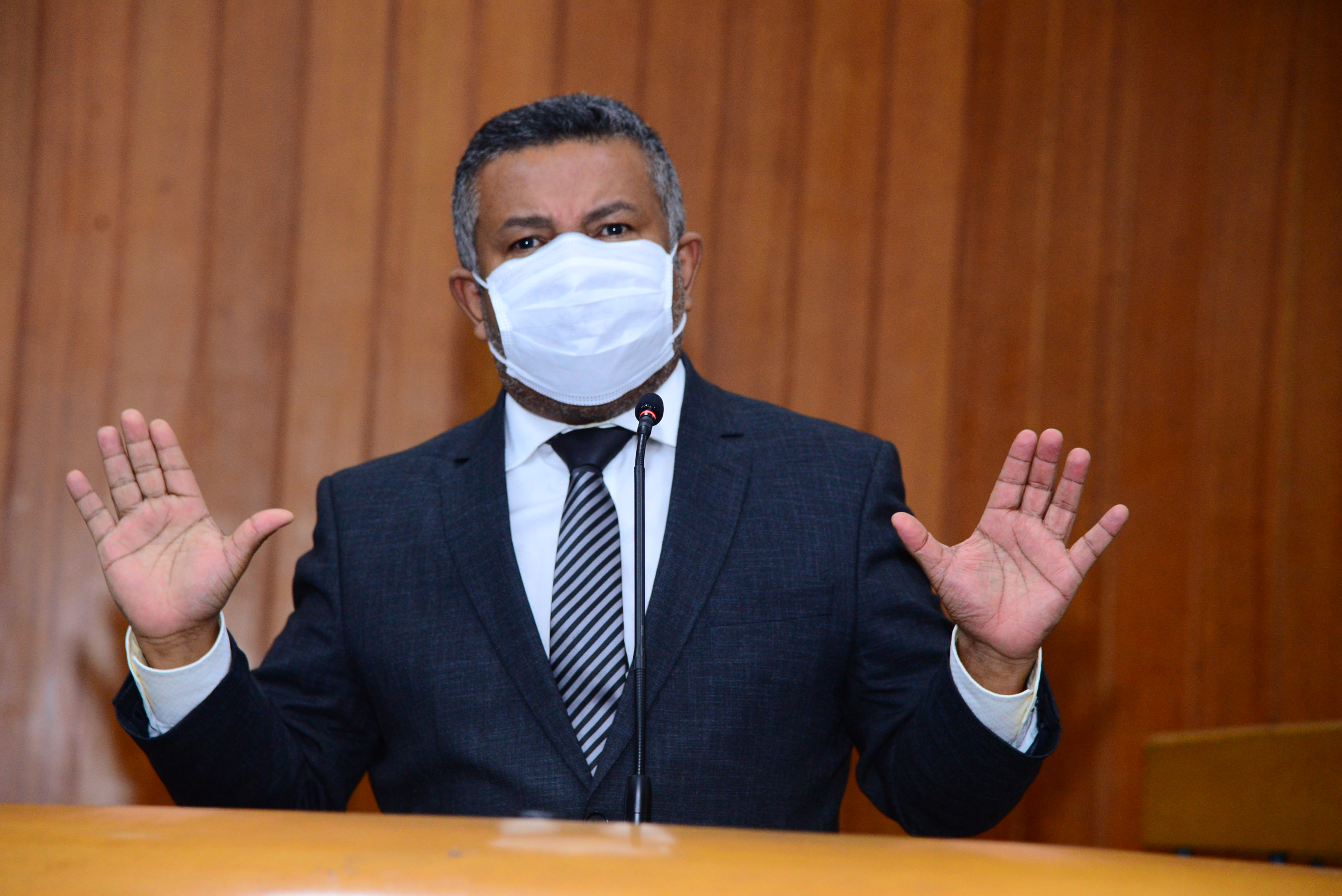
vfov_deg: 11.4
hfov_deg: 17.1
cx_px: 671
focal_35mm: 120
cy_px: 448
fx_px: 4475
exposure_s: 1/125
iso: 2500
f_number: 4.5
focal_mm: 120
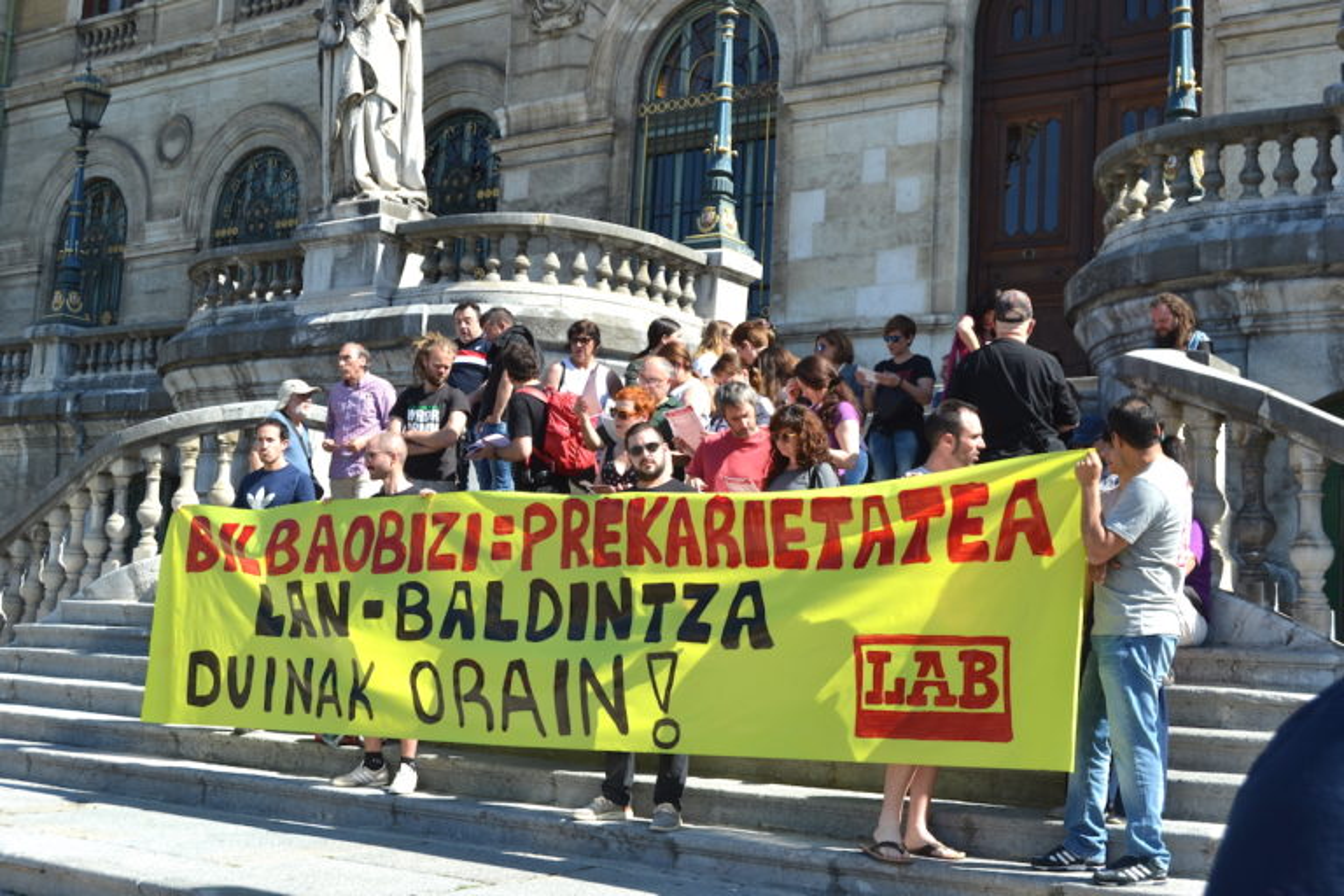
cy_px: 448
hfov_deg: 42.3
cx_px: 672
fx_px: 1736
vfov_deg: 28.9
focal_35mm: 46
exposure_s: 1/160
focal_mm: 31
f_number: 6.3
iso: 100
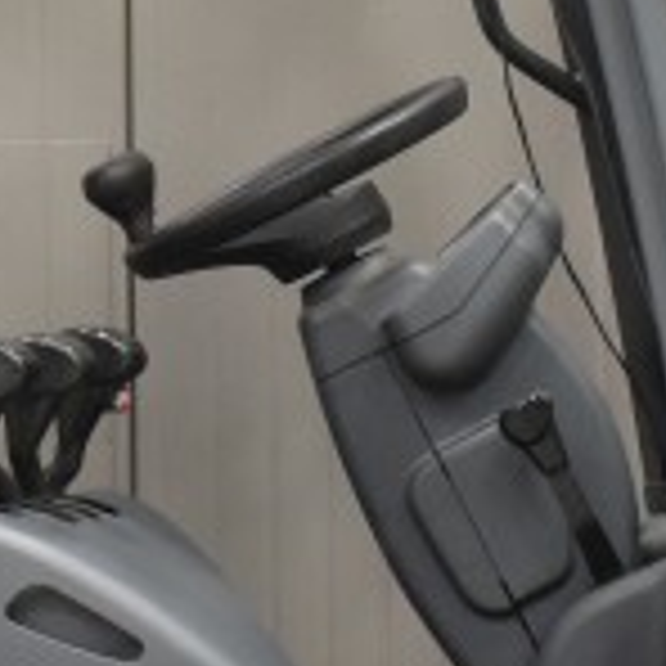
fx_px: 5626
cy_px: 270
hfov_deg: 6.8
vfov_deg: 6.8
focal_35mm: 258
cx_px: 220
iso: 1000
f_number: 6.3
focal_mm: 25
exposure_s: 1/10
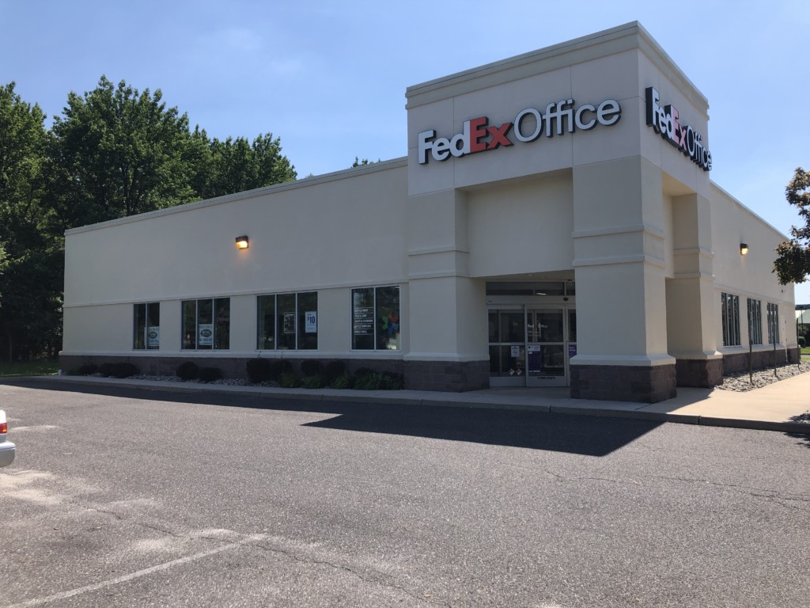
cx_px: 405
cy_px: 304
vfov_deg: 49.7
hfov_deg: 63.4
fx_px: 655
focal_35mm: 28
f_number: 1.8
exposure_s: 1/1333
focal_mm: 3.99
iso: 20
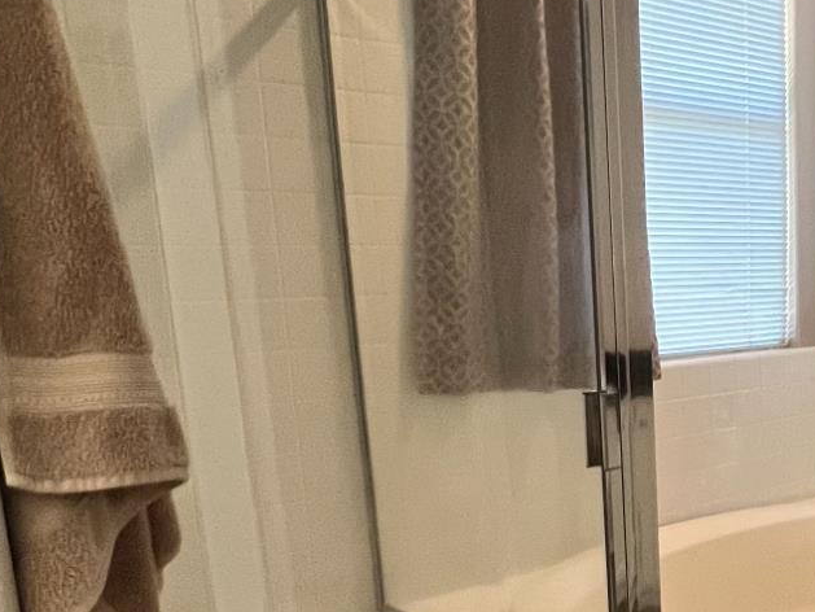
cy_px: 316
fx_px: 730
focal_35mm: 31
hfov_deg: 49.3
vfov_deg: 45.4
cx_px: 789
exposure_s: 1/60
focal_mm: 1.57
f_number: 1.8
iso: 400
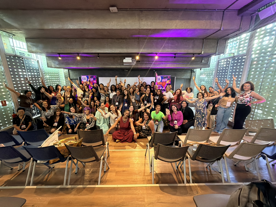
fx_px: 112
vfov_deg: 85.7
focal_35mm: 14
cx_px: 138
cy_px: 104
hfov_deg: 102.1
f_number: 2.2
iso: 800
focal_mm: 2.22
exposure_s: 1/60
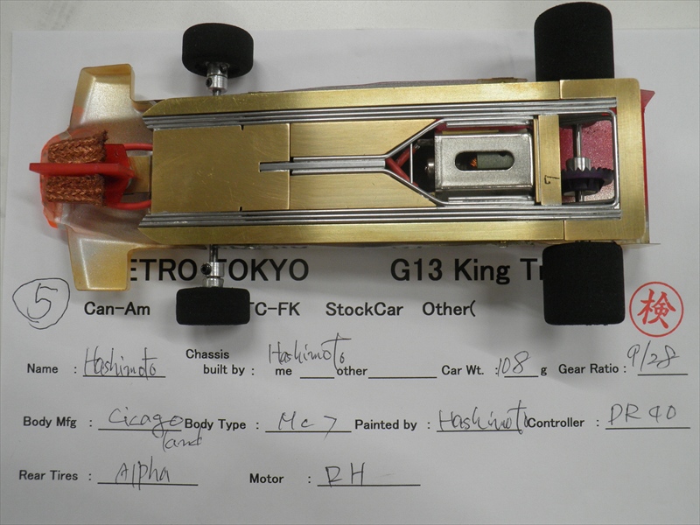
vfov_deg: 41.8
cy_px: 262
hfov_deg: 54.0
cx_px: 350
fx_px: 688
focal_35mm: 34
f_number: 3.5
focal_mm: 6.1
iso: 160
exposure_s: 1/30
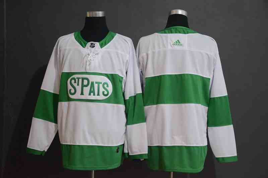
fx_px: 501
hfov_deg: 29.9
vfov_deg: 20.1
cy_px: 89
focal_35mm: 68
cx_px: 134
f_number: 4.5
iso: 4000
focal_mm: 45
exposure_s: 1/50
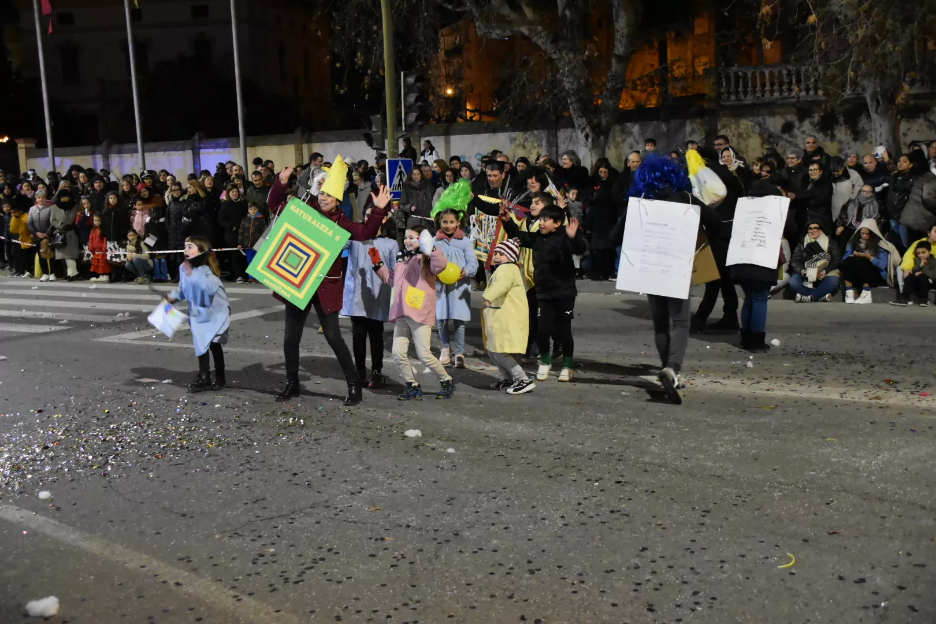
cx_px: 468
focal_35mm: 44
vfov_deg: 30.8
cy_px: 312
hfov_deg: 45.0
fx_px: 1131
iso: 7200
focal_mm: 29
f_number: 4
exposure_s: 1/60
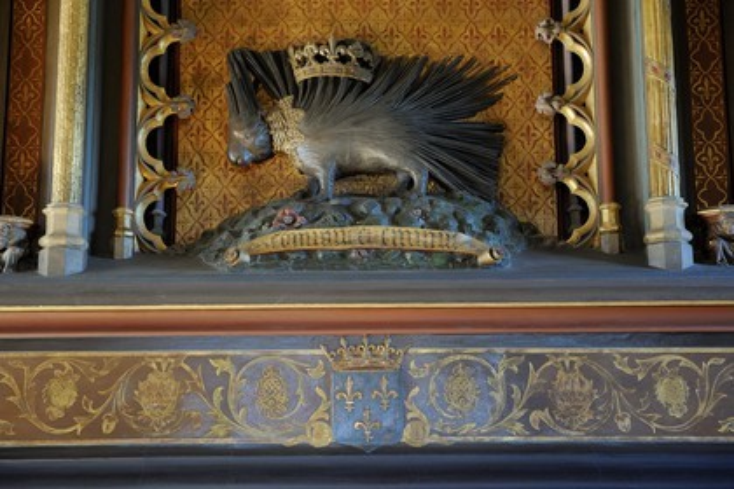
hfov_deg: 33.4
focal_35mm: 60
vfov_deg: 22.6
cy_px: 244
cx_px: 367
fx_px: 1223
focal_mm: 60
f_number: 3.5
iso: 800
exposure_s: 1/40
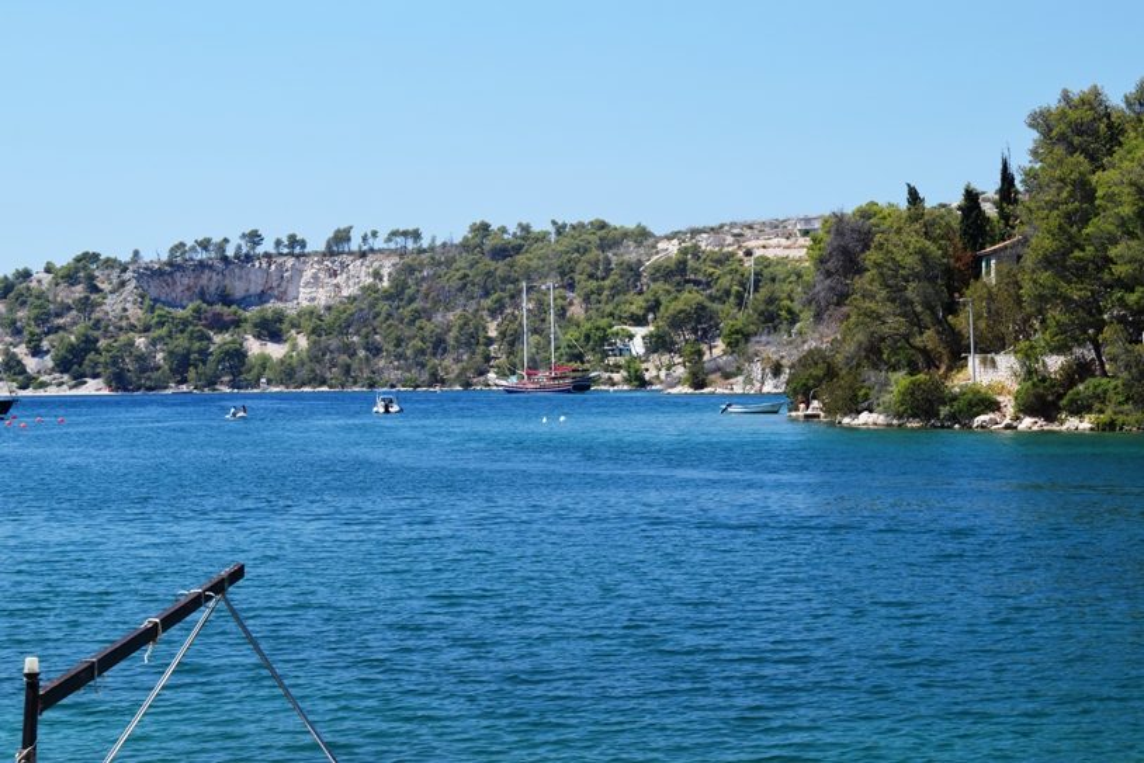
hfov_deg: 24.6
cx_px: 572
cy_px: 382
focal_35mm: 82
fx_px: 2622
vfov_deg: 16.6
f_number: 9
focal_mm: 55
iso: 250
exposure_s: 1/160
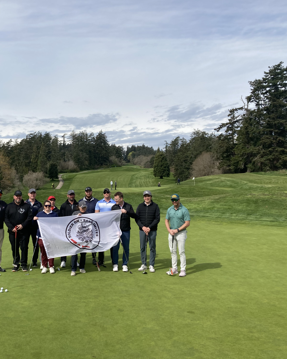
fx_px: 393
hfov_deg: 39.2
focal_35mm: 37
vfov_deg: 49.1
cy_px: 181
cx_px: 76
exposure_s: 1/2525
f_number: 1.8
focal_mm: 3.99
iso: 20
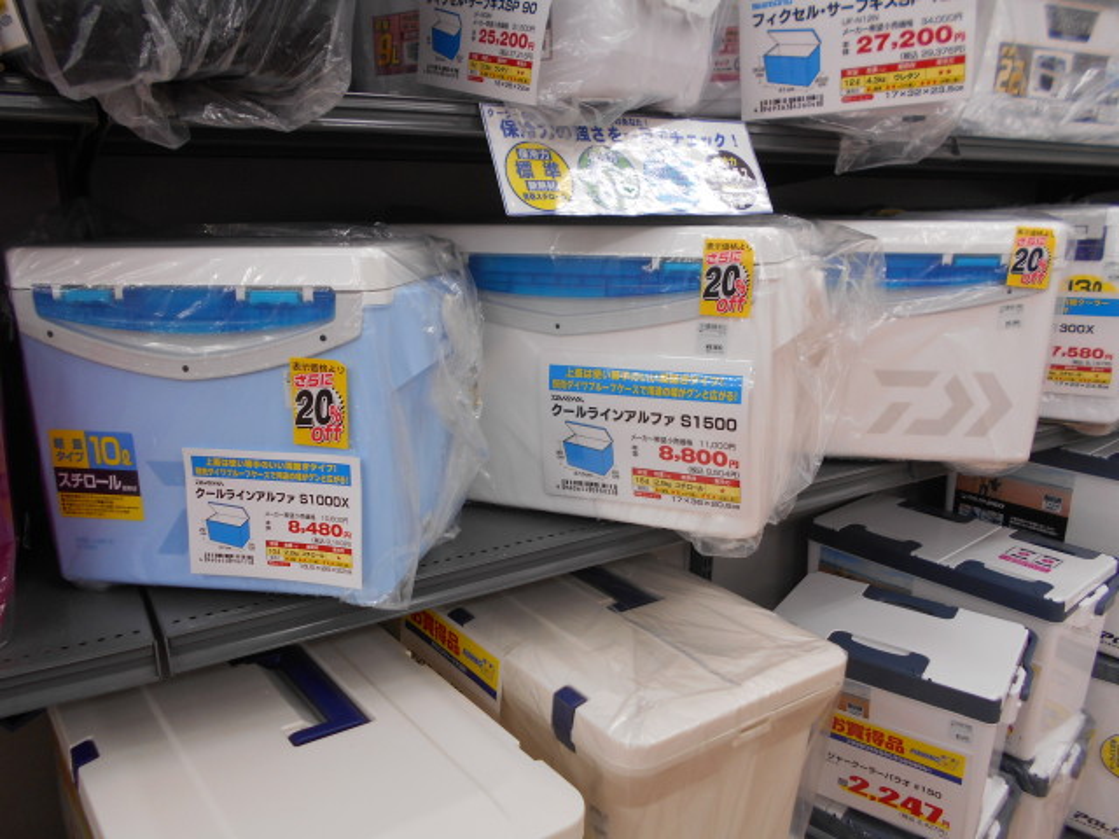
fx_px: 840
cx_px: 560
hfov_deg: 67.3
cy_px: 420
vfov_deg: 53.1
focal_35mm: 26
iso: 100
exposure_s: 1/30
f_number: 3.2
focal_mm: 4.6
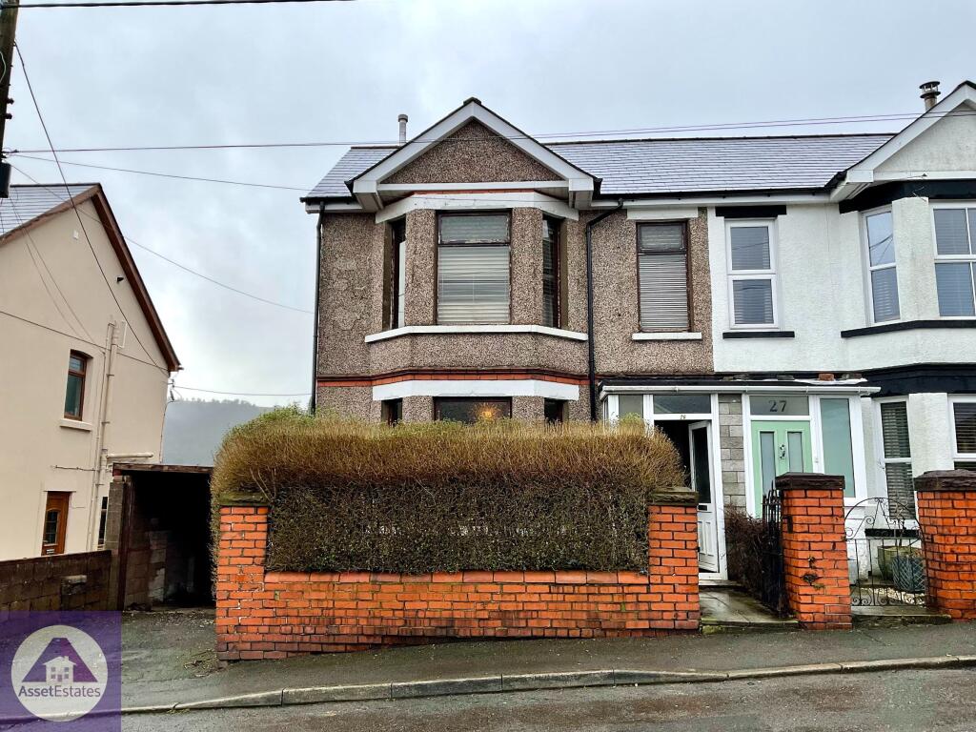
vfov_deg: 48.2
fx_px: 818
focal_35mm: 29
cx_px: 488
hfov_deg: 61.7
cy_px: 366
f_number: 1.8
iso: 16
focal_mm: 3
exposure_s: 1/657
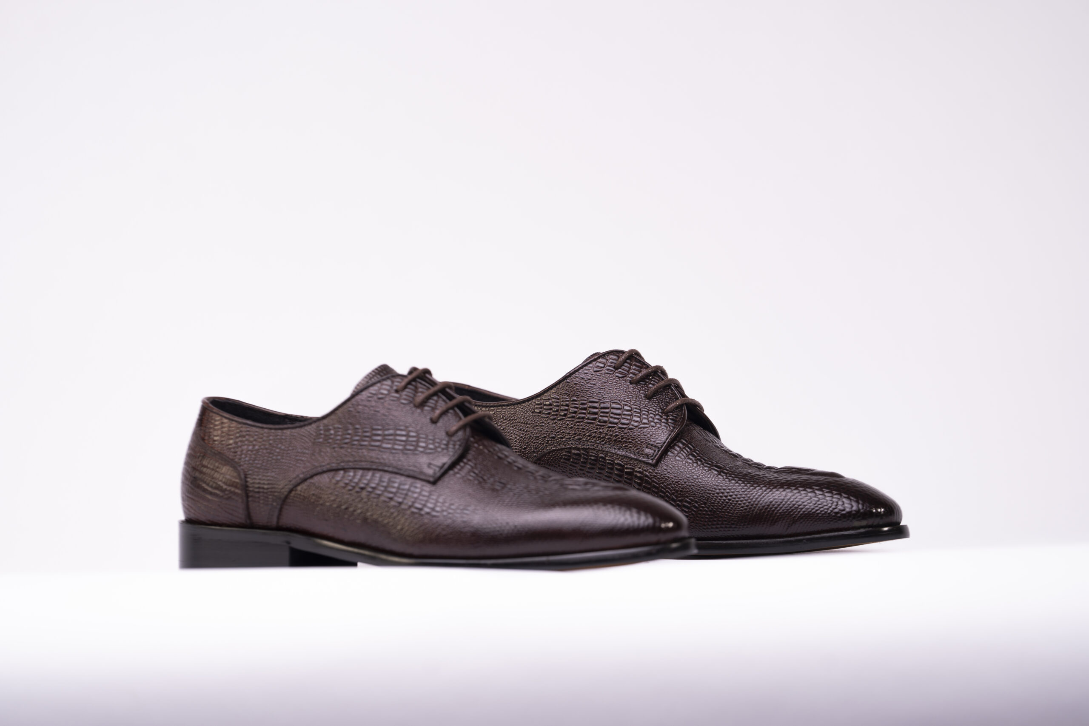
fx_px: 5989
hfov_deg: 10.4
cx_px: 544
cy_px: 363
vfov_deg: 6.9
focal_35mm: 198
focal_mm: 198
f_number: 5
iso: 100
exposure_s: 1/100
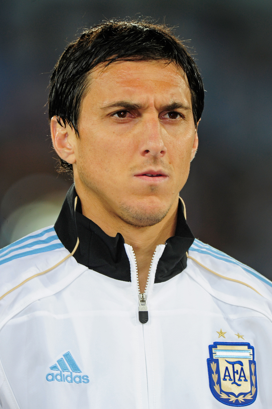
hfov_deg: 2.0
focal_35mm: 700
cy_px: 204
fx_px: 7943
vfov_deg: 2.9
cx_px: 136
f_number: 5.6
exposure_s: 1/250
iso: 1000
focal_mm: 700
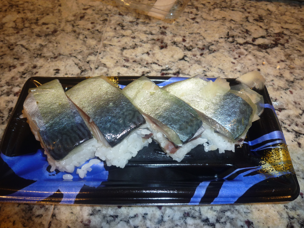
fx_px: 220
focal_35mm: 25
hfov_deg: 69.4
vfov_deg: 54.9
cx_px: 152
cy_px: 114
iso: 100
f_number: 2.8
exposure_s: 1/30
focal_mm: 4.5
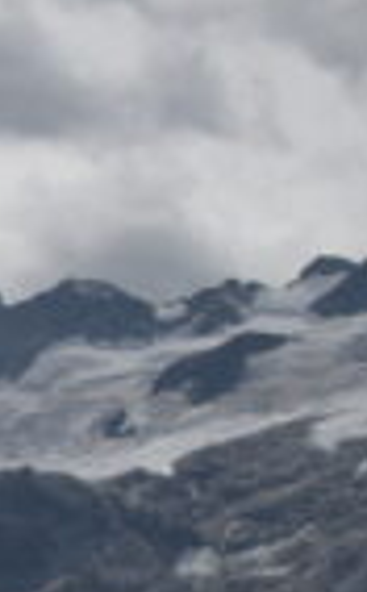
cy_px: 736
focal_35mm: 177
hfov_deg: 6.5
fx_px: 2850
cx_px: -876
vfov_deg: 11.6
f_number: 10
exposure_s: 1/400
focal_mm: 16
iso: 200
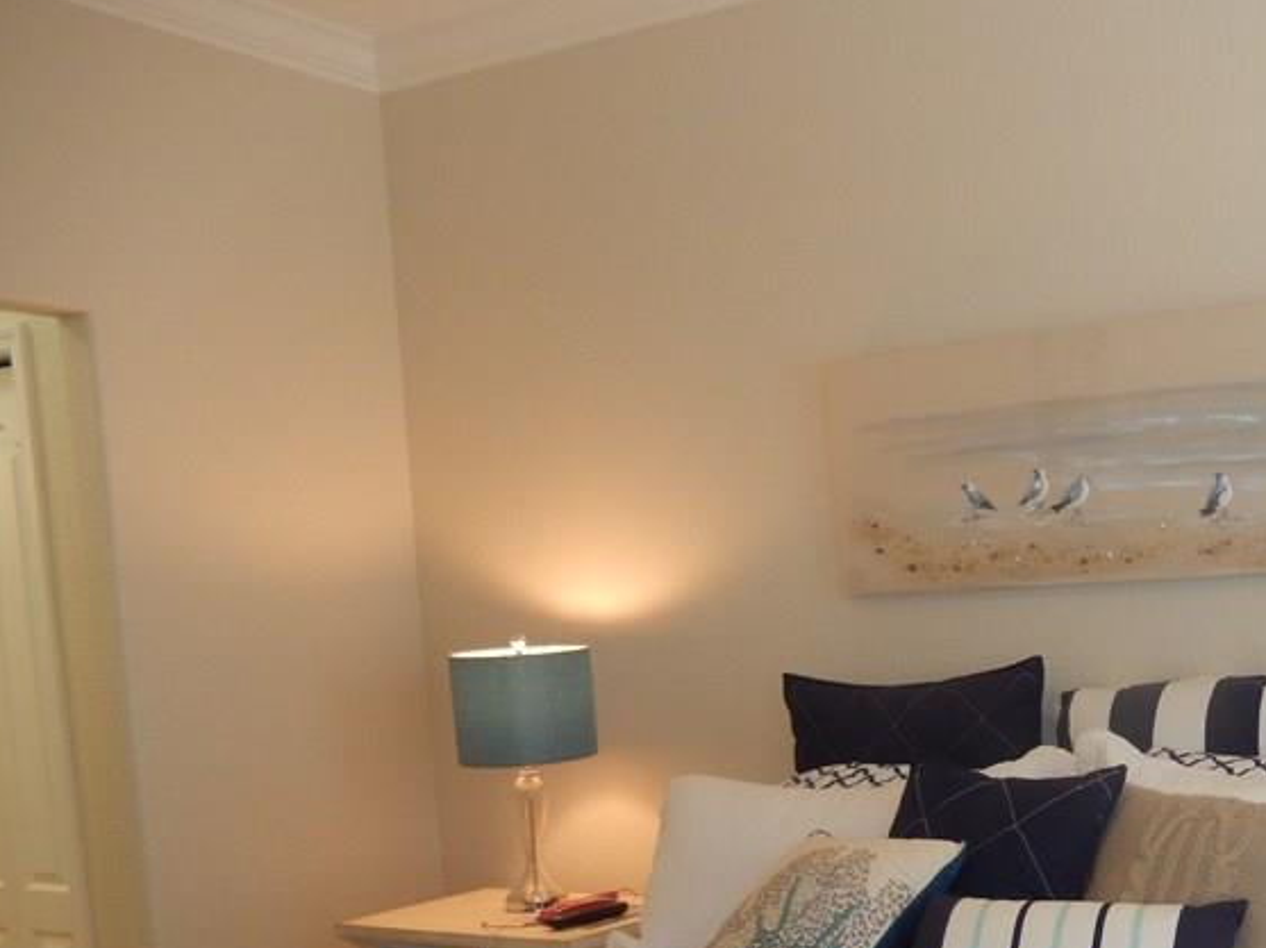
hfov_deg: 39.1
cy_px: 764
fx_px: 1681
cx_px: 1071
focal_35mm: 46
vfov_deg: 30.7
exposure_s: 1/30
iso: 200
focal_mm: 4.5
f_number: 3.4
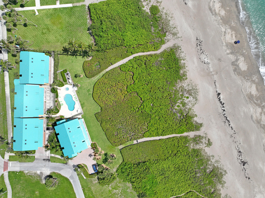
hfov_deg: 71.6
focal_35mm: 24
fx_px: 184
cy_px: 99
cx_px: 132
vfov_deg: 56.8
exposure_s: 1/2500
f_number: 2.8
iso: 100
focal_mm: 12.29
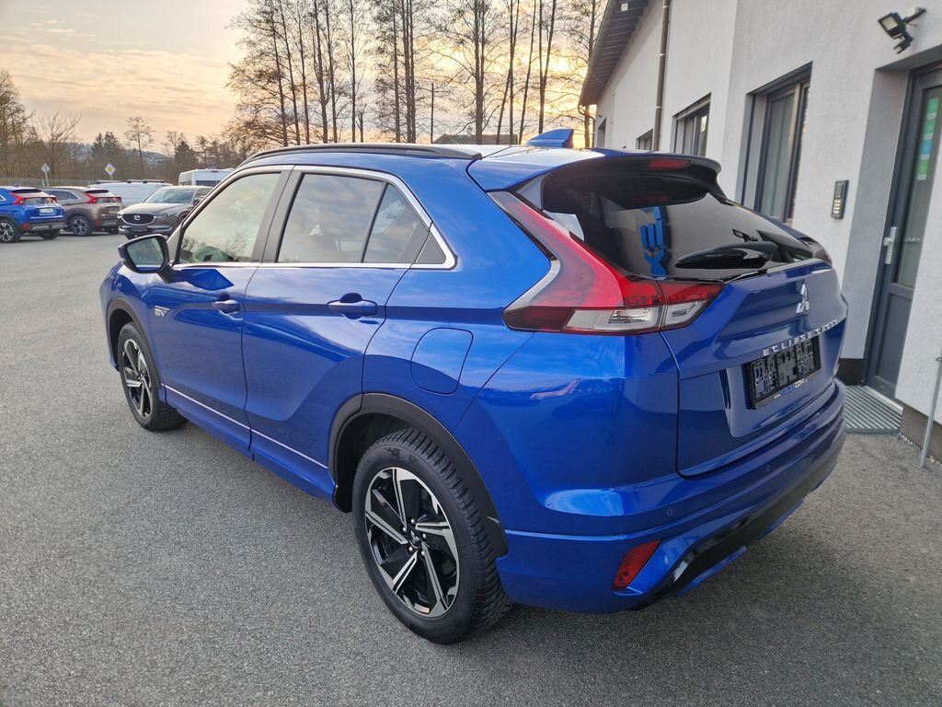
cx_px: 471
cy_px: 354
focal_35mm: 23
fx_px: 626
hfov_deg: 73.9
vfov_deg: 58.9
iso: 64
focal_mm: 5.4
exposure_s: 1/180
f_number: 1.8
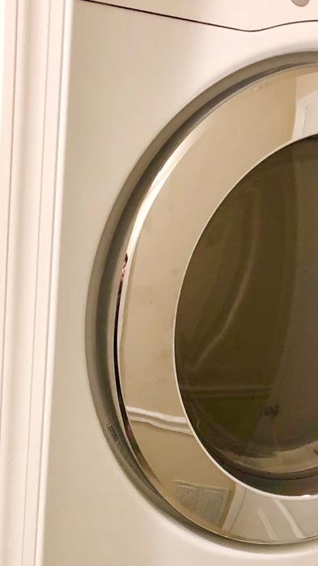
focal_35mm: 67
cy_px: 436
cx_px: 337
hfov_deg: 17.5
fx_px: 1005
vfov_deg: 30.8
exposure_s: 1/15
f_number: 1.8
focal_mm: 4
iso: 64
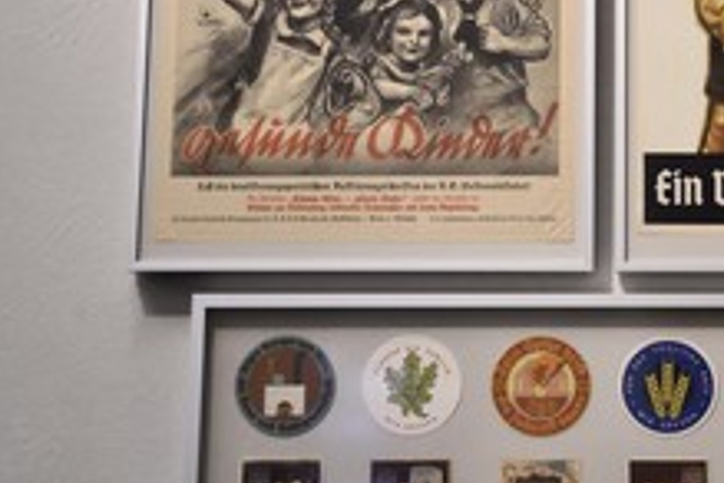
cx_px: 612
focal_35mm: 92
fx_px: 1850
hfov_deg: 21.8
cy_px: 122
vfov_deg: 14.8
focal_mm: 48
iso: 6400
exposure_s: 1/60
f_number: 5
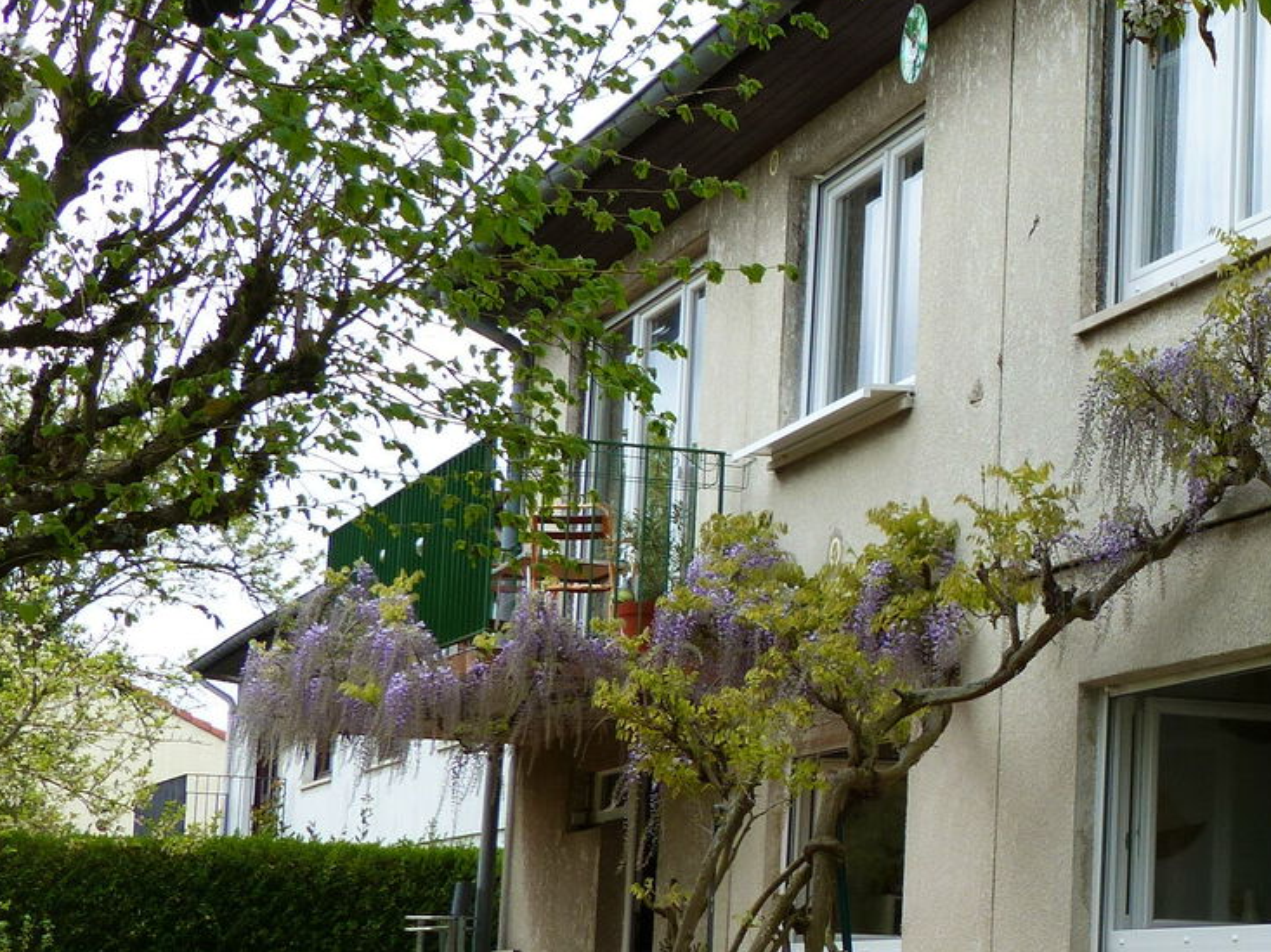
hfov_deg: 22.9
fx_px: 3046
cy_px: 550
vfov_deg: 17.8
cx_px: 1184
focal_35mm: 83
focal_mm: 6.8
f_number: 4
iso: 100
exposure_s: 1/320
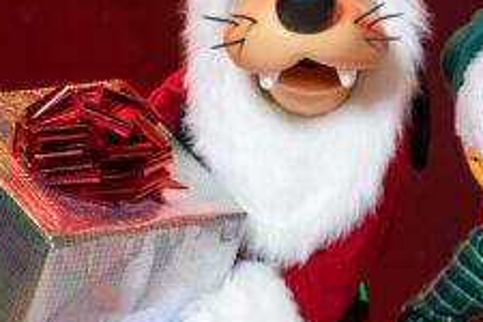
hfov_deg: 5.3
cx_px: 352
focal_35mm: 386
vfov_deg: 3.6
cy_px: 297
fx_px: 5178
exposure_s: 1/60
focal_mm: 85
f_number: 5.6
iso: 400
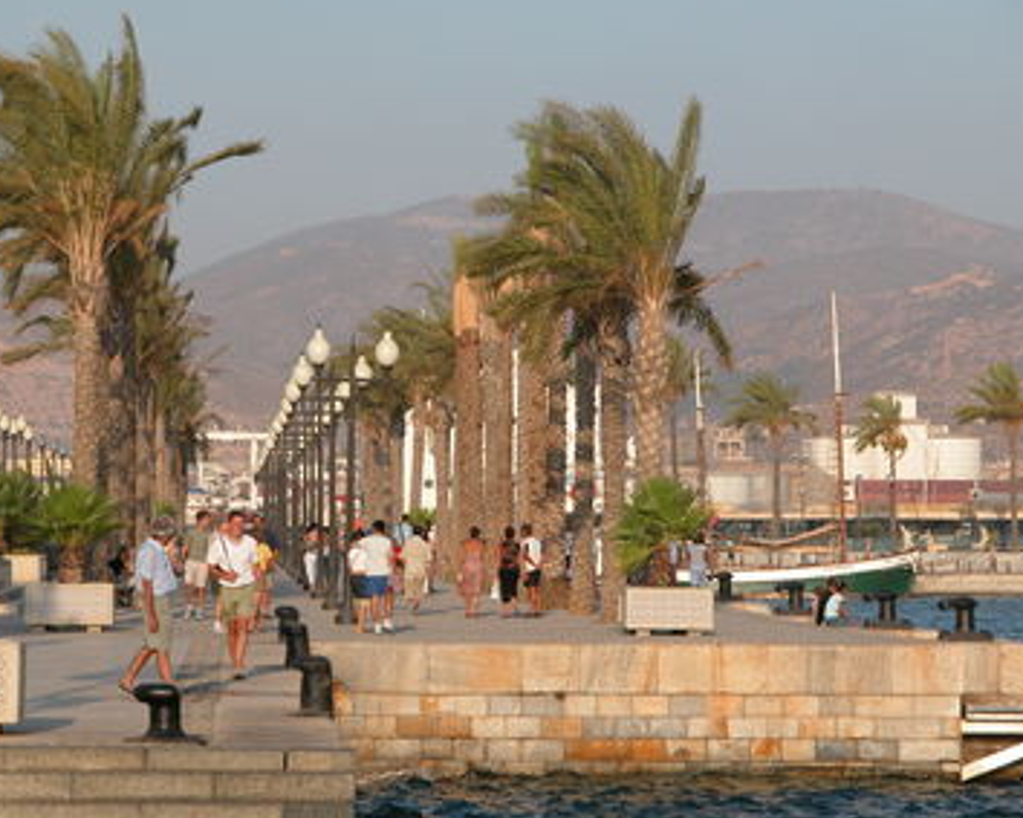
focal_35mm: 194
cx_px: 488
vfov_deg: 8.0
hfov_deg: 10.0
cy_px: 396
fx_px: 5872
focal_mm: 44.7
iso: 100
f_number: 5.6
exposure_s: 1/404
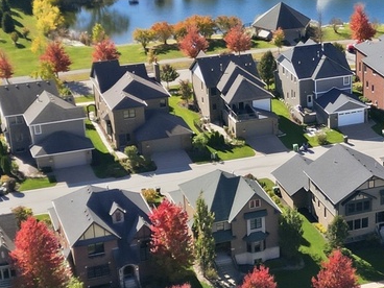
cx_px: 349
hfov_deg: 20.4
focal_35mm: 94
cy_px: 177
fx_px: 1043
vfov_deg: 15.7
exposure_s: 1/1600
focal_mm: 6.7
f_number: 1.7
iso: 120
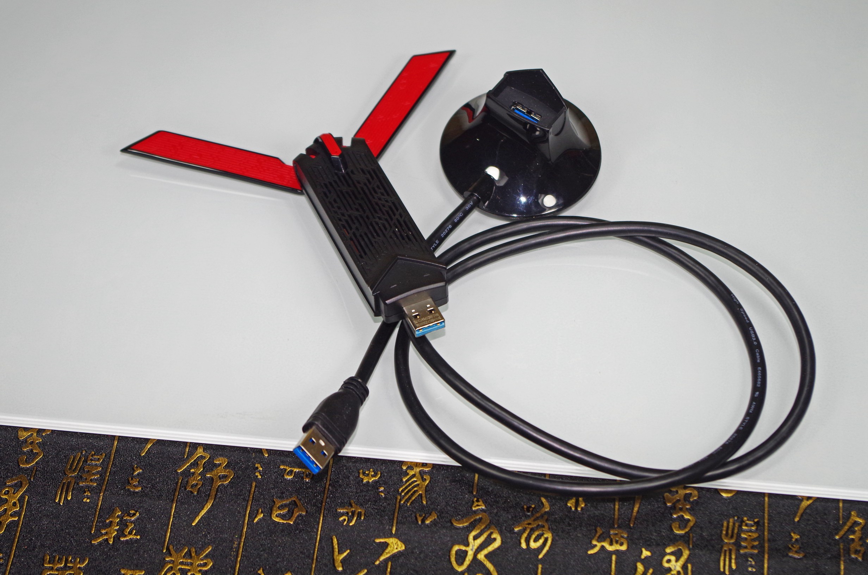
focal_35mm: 82
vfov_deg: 16.6
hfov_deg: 24.8
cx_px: 434
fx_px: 1973
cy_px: 288
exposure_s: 1/180
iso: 400
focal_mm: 55
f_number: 6.3
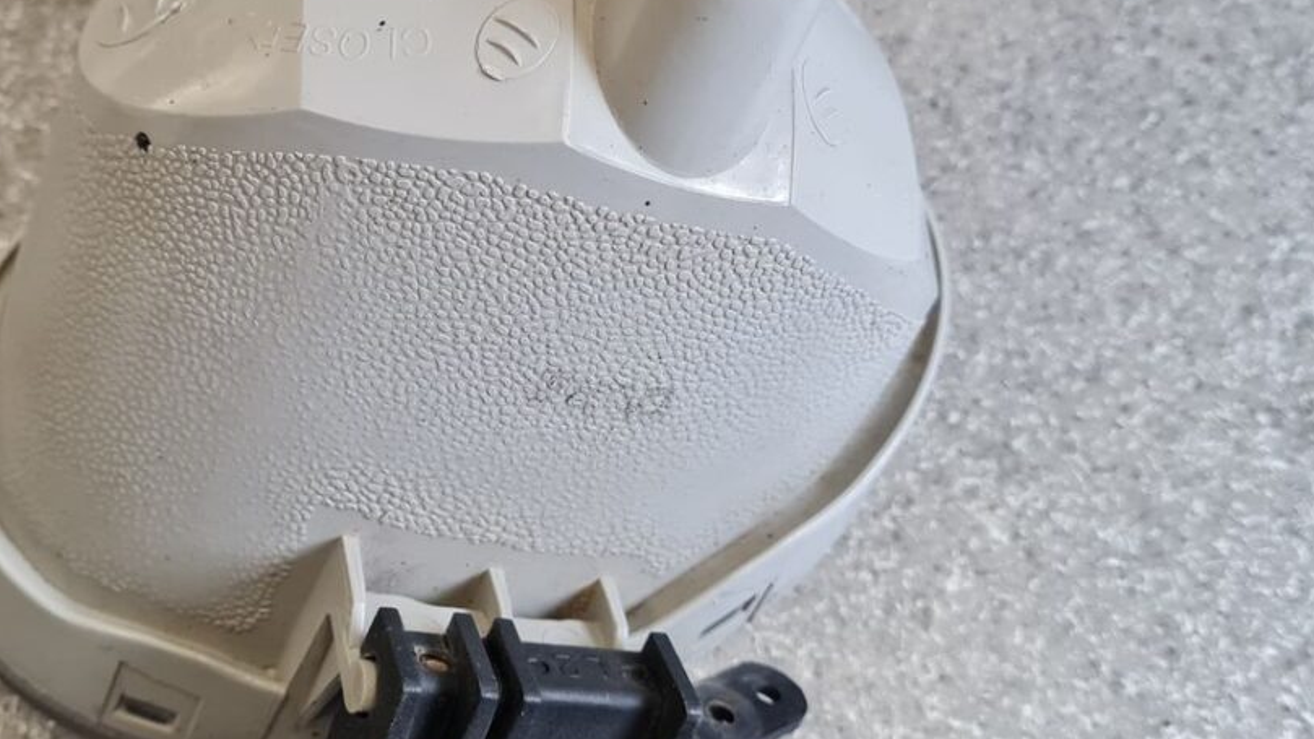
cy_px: 257
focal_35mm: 49
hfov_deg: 41.7
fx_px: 1707
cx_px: 460
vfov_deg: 24.3
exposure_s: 1/100
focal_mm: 5.4
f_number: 1.8
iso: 125
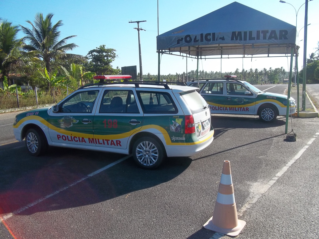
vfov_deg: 44.2
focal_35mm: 32
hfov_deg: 56.8
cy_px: 120
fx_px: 295
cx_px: 160
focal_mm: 5.7
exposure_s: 1/320
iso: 80
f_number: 5.5
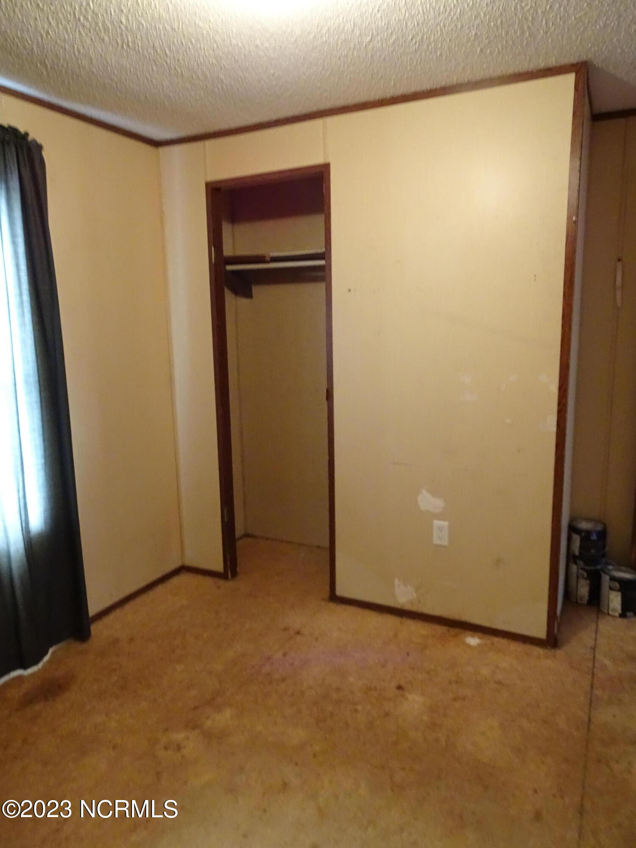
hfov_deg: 56.8
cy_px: 424
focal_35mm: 24
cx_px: 318
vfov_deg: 71.6
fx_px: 588
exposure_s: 1/15
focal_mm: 4.1
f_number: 3.5
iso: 800
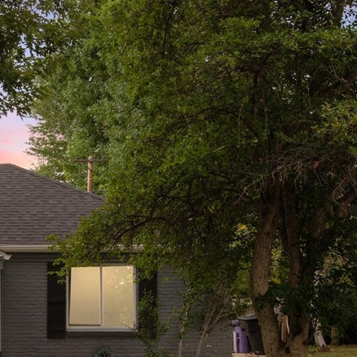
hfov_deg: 19.6
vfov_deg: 21.1
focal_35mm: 82
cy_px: 225
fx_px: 957
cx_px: -101
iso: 400
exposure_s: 1/250
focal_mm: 35
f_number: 8
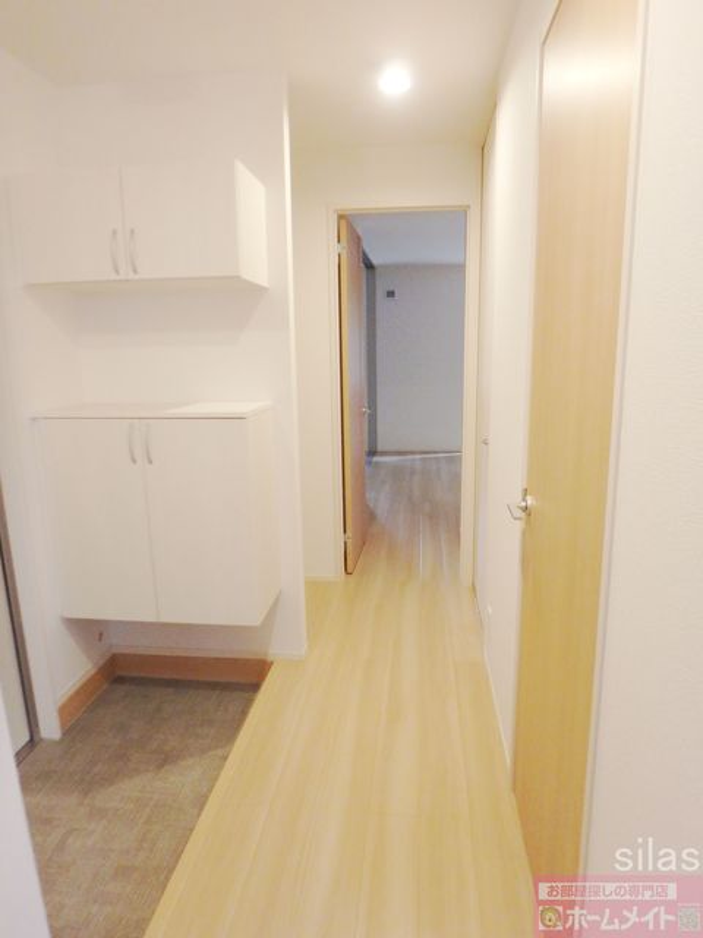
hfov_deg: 63.4
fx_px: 569
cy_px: 469
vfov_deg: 79.0
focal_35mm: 21
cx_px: 352
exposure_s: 1/30
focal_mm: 3.7
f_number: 3.5
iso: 400
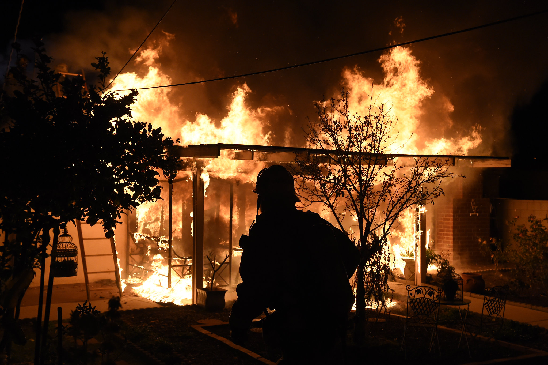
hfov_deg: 46.4
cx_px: 274
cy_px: 182
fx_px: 639
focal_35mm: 42
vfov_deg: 31.9
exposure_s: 1/640
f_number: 5
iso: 5000
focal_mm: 42
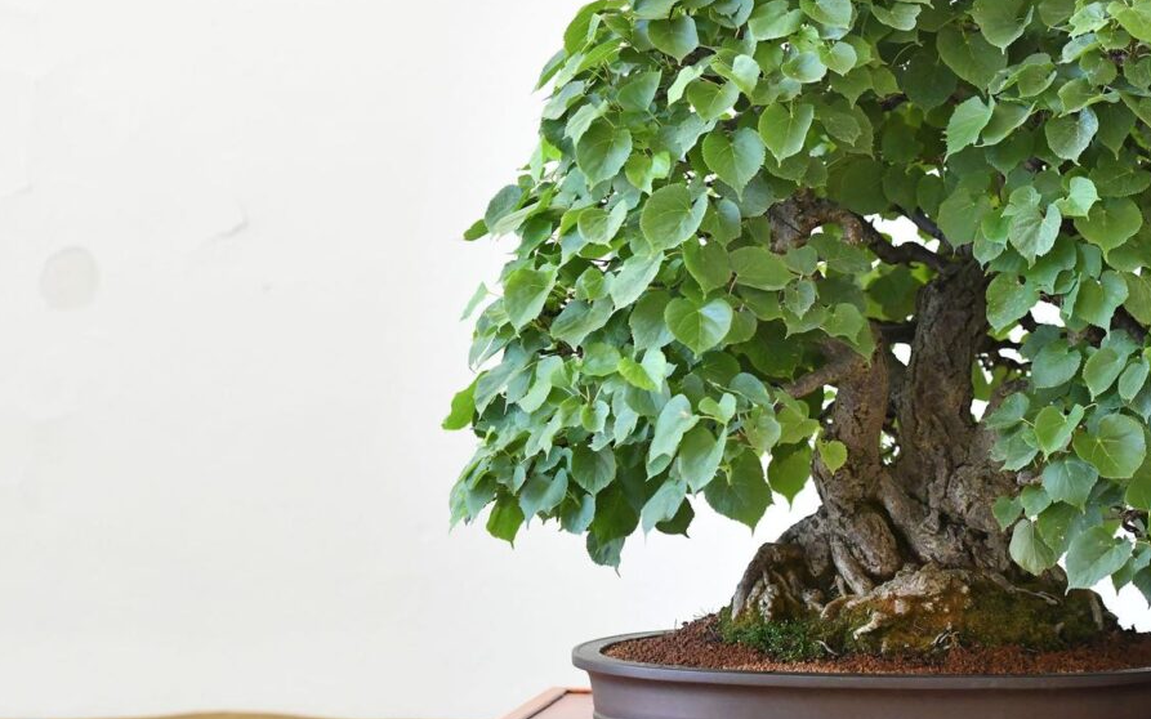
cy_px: 235
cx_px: 724
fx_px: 3607
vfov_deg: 11.4
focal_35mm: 115
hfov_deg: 18.1
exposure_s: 1/200
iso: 2500
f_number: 5
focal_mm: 80
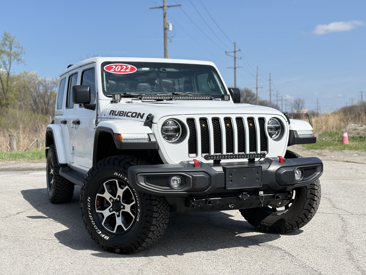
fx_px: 508
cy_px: 138
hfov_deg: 39.7
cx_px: 183
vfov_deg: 30.3
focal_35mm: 48
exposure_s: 1/6024
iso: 64
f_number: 1.78
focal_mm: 6.76
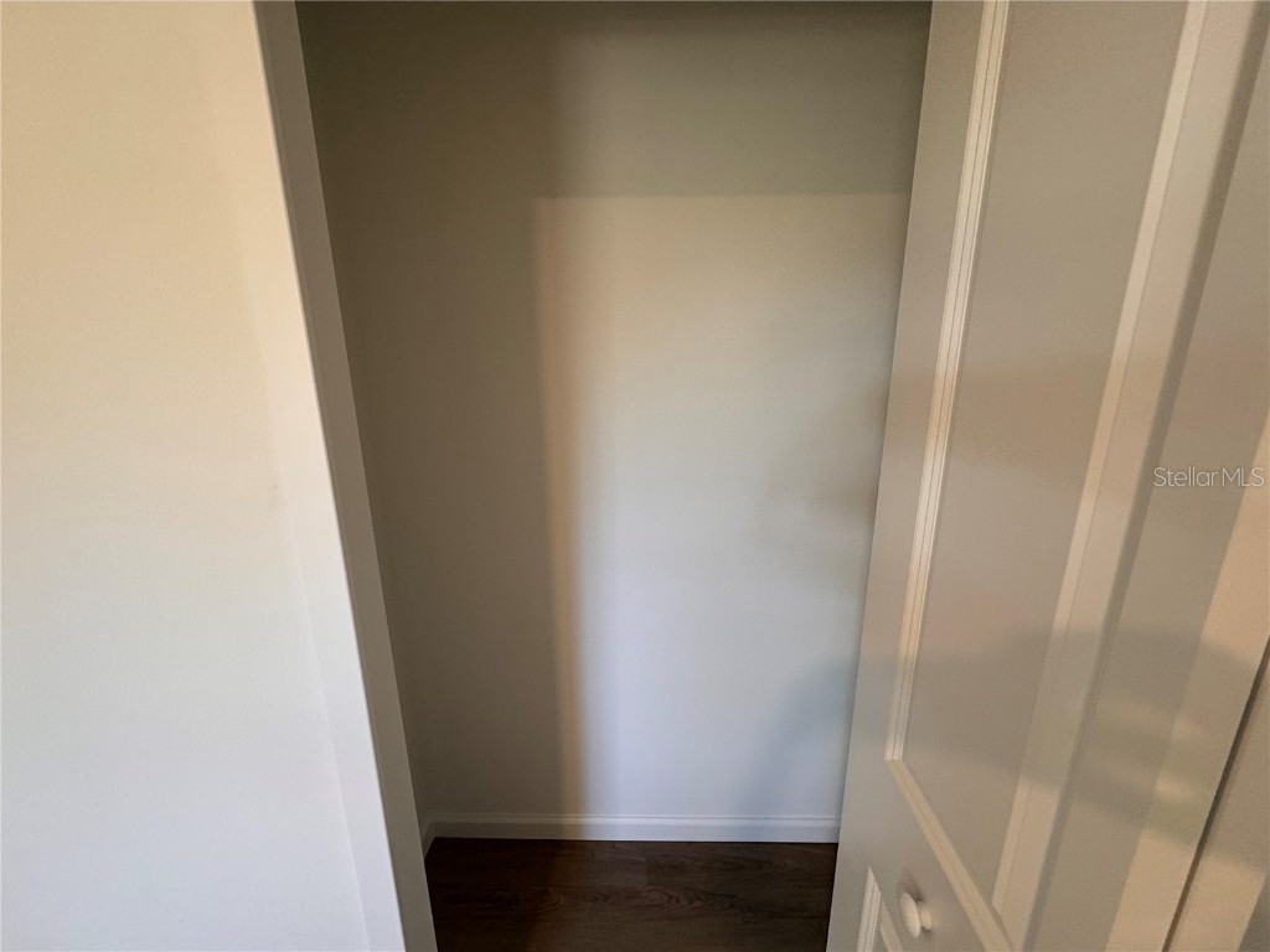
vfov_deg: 85.7
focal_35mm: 14
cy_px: 476
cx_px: 635
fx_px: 514
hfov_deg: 102.1
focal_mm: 2.22
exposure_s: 1/60
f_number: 2.2
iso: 160
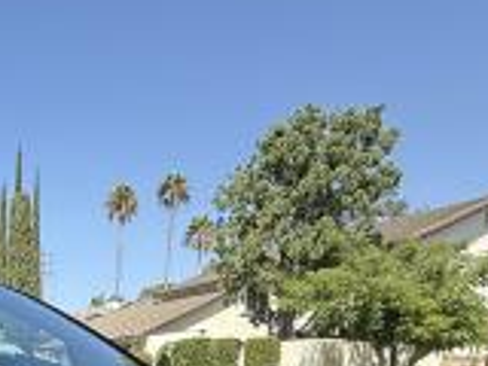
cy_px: 485
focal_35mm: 44
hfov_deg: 37.4
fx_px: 620
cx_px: -21
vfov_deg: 27.2
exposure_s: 1/686
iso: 64
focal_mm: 2.22
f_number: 2.2
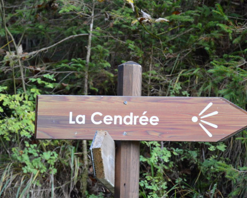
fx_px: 1305
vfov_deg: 8.7
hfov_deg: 10.8
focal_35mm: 179
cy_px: 99
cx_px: 116
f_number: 5.6
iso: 1400
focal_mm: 105
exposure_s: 1/125
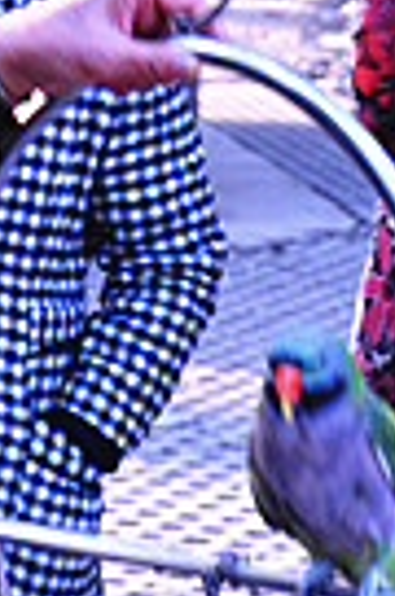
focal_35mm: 310
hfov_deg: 4.4
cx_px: 20
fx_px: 5127
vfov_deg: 6.6
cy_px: 719
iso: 200
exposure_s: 1/50
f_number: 4.5
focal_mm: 35
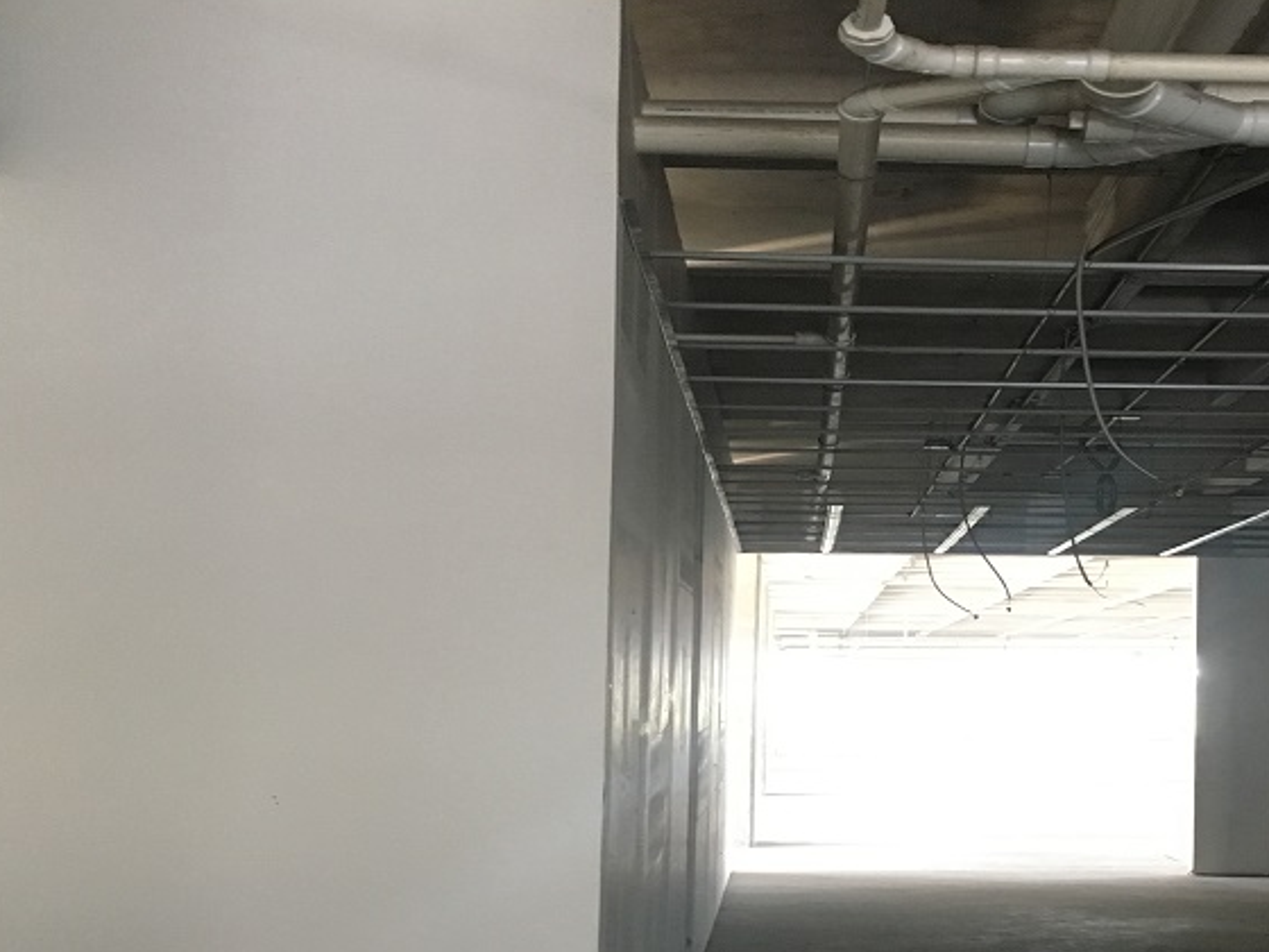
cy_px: 669
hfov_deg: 35.6
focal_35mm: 53
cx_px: 913
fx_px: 1943
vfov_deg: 27.3
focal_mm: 4.15
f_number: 2.2
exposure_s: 1/17
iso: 200
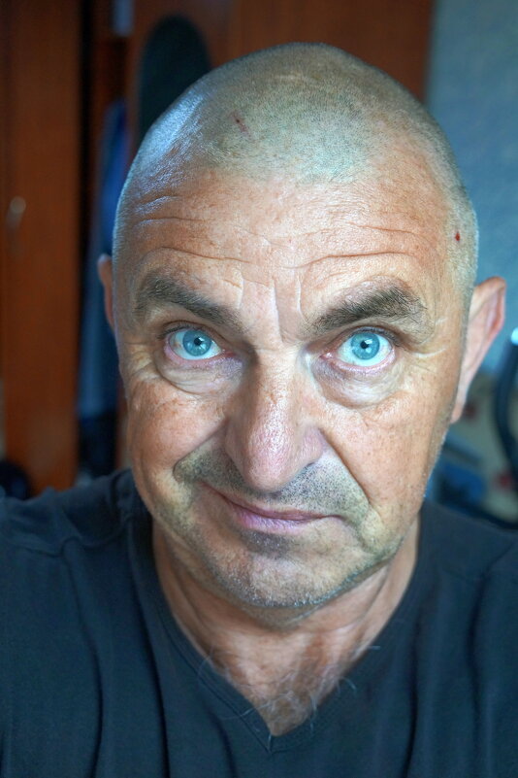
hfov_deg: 29.9
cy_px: 389
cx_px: 259
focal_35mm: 45
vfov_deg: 43.6
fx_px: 971
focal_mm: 30
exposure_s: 1/160
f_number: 4
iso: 1000
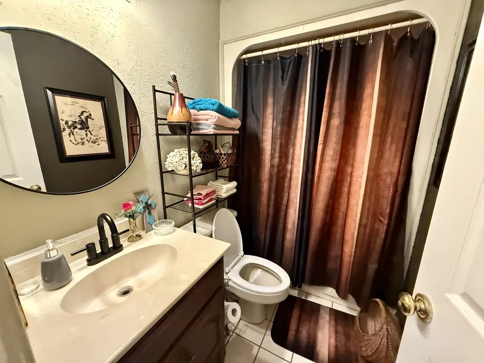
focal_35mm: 14
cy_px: 182
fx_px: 196
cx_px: 242
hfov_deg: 102.1
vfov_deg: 85.7
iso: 1000
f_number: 2.2
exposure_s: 1/60
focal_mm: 2.22
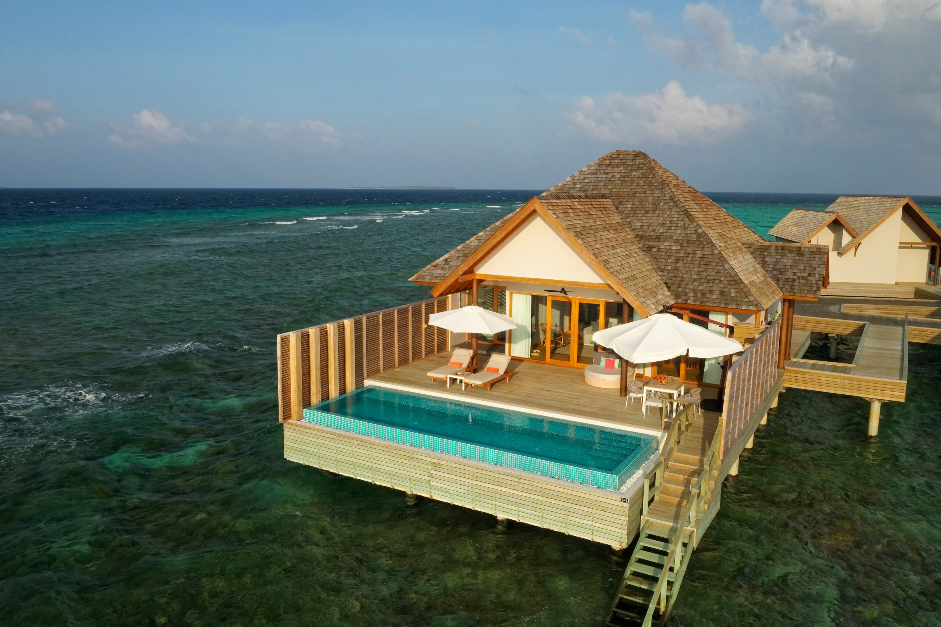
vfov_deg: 46.4
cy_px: 314
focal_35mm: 28
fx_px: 732
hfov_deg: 65.5
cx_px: 470
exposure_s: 1/240
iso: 400
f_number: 9
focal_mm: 10.26
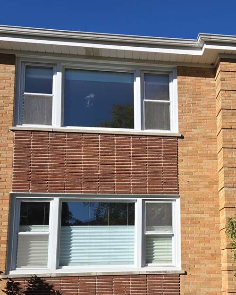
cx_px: 189
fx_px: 402
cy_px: 206
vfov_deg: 39.6
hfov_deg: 31.9
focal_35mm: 46
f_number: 1.8
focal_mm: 5.4
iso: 25
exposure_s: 1/1989
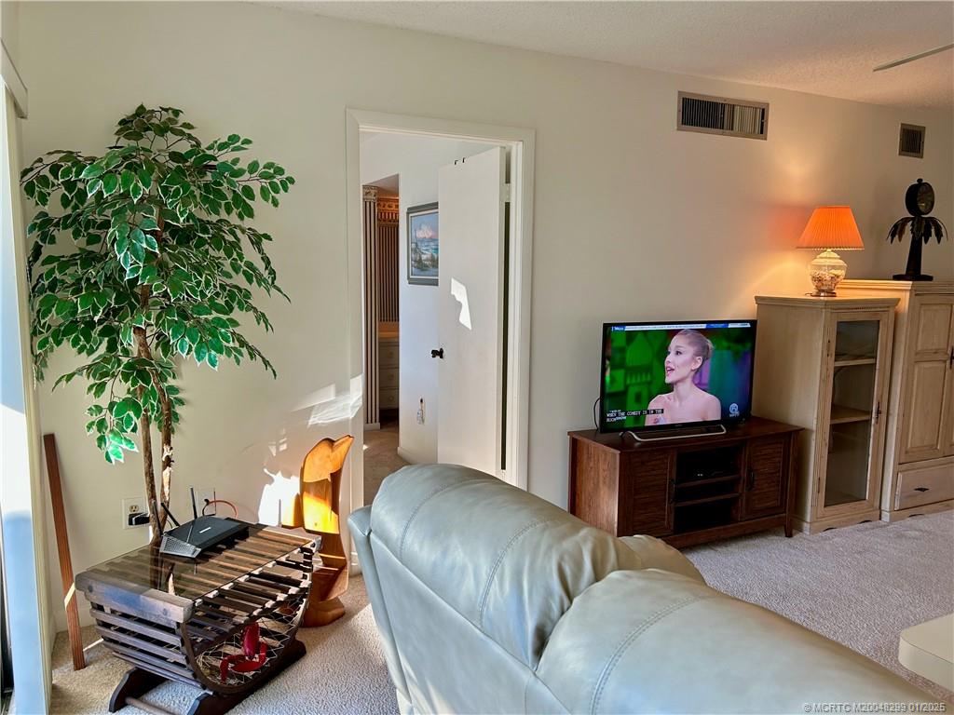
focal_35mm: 26
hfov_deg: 67.3
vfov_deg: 53.1
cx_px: 477
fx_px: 717
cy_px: 358
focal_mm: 5.7
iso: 80
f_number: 1.5
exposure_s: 1/120
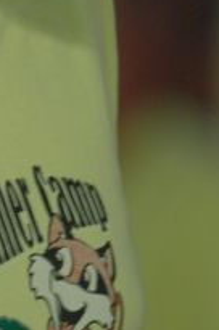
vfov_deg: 1.4
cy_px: 108
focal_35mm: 1495
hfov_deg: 0.9
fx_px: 13687
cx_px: -48
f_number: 2.8
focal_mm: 200
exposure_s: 1/30
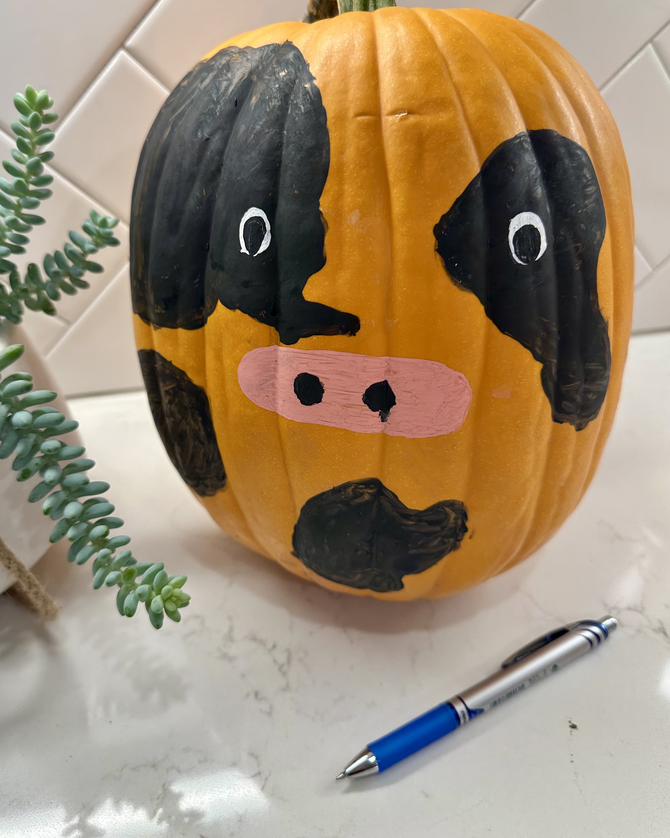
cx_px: 328
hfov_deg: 54.9
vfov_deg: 65.9
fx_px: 645
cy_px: 381
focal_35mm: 26
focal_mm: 6.86
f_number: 1.78
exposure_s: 1/120
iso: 125
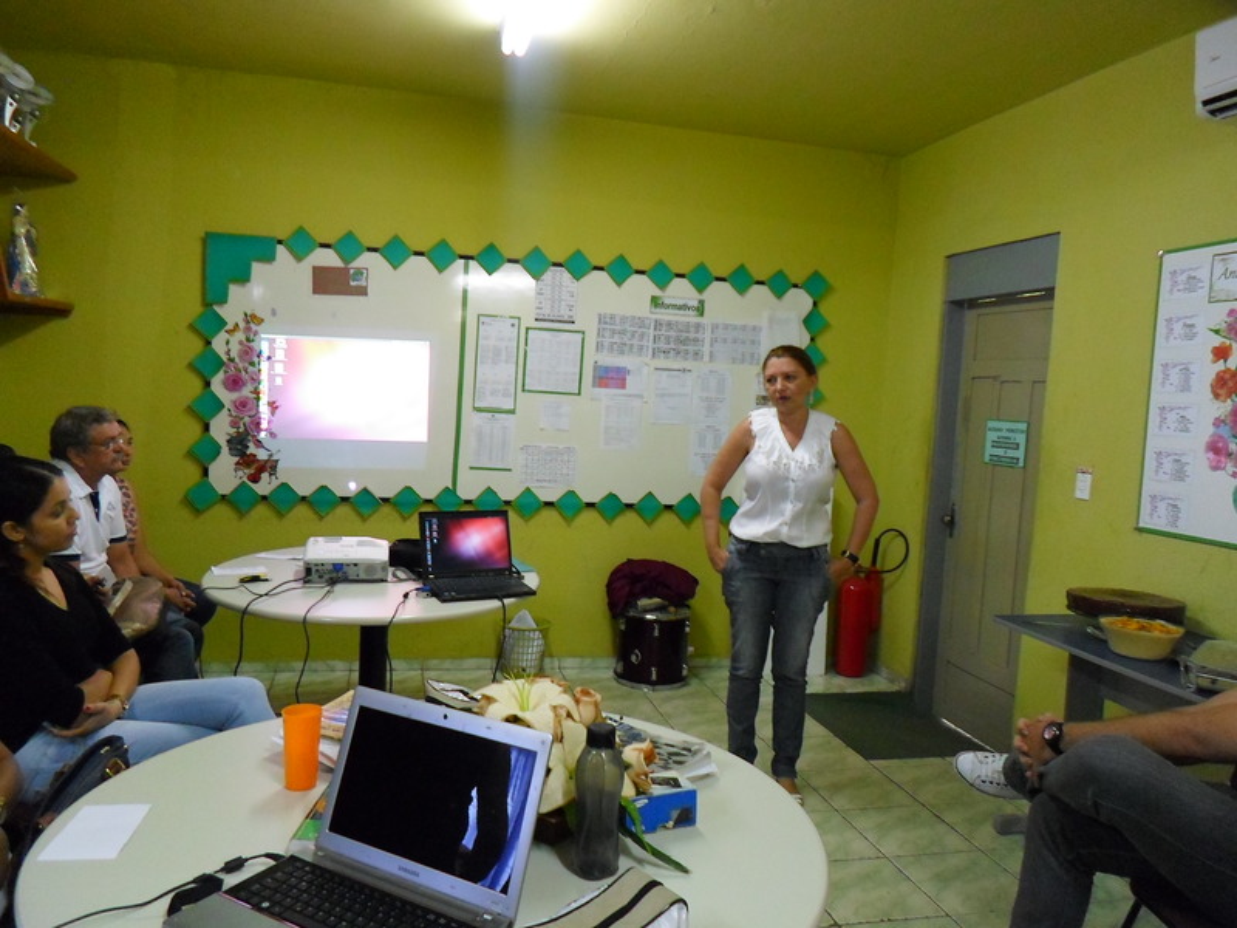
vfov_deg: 54.9
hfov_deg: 69.4
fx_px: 893
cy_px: 464
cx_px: 618
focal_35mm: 25
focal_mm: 4.5
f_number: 2.5
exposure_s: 1/30
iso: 240
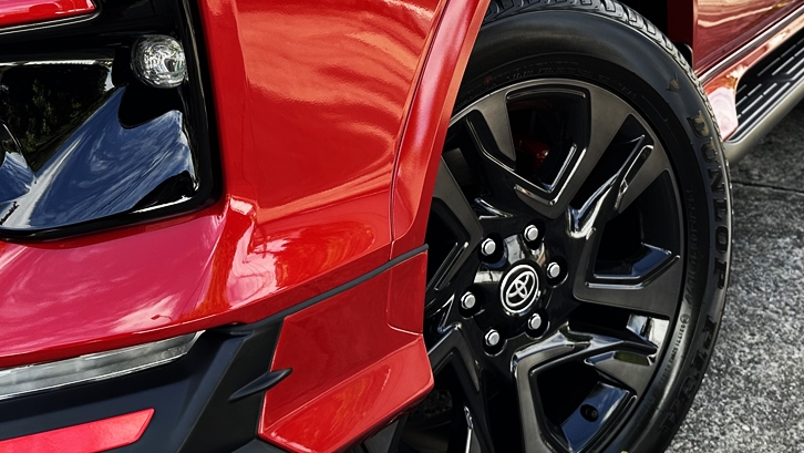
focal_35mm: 54
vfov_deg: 21.9
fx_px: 1152
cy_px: 69
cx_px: 436
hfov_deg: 38.5
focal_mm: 6.86
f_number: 1.78
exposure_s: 1/630
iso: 80
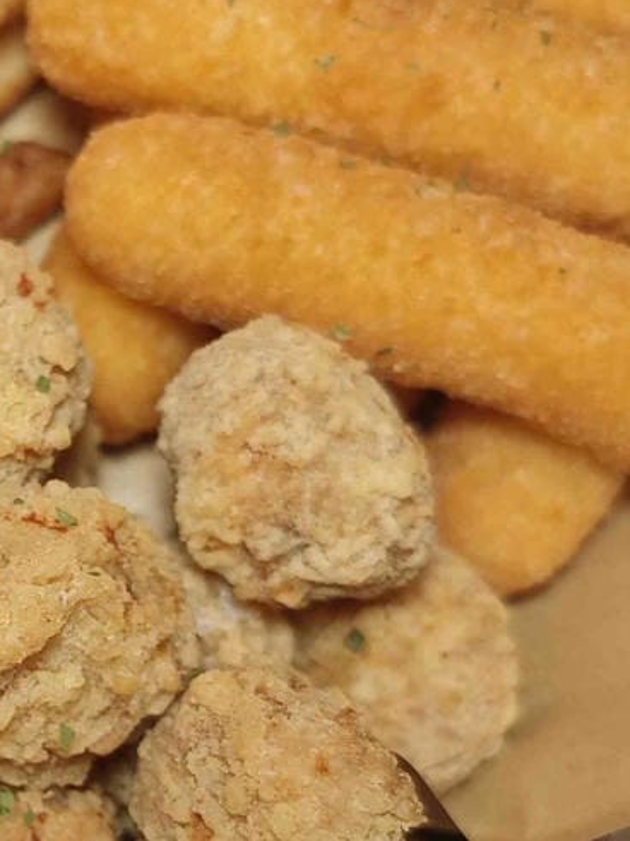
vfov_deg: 25.8
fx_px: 1821
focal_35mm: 75
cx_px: -82
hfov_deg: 18.8
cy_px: 569
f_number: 2
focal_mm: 8.72
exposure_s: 1/60
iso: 320
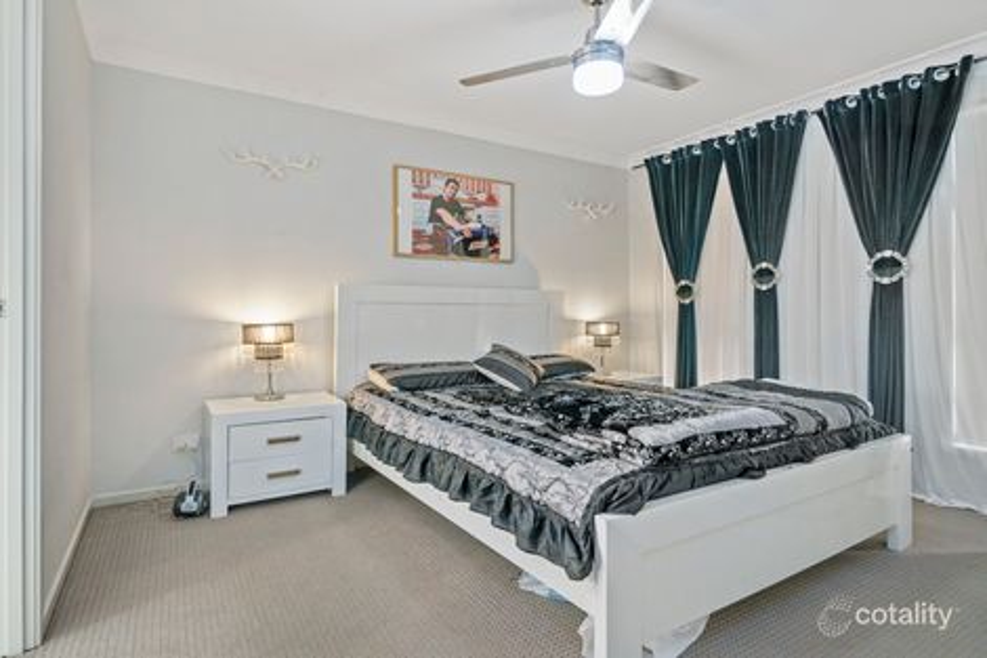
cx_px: 494
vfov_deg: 73.7
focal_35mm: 16
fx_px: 438
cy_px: 329
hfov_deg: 96.8
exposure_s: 1/15
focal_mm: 16
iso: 1000
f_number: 4
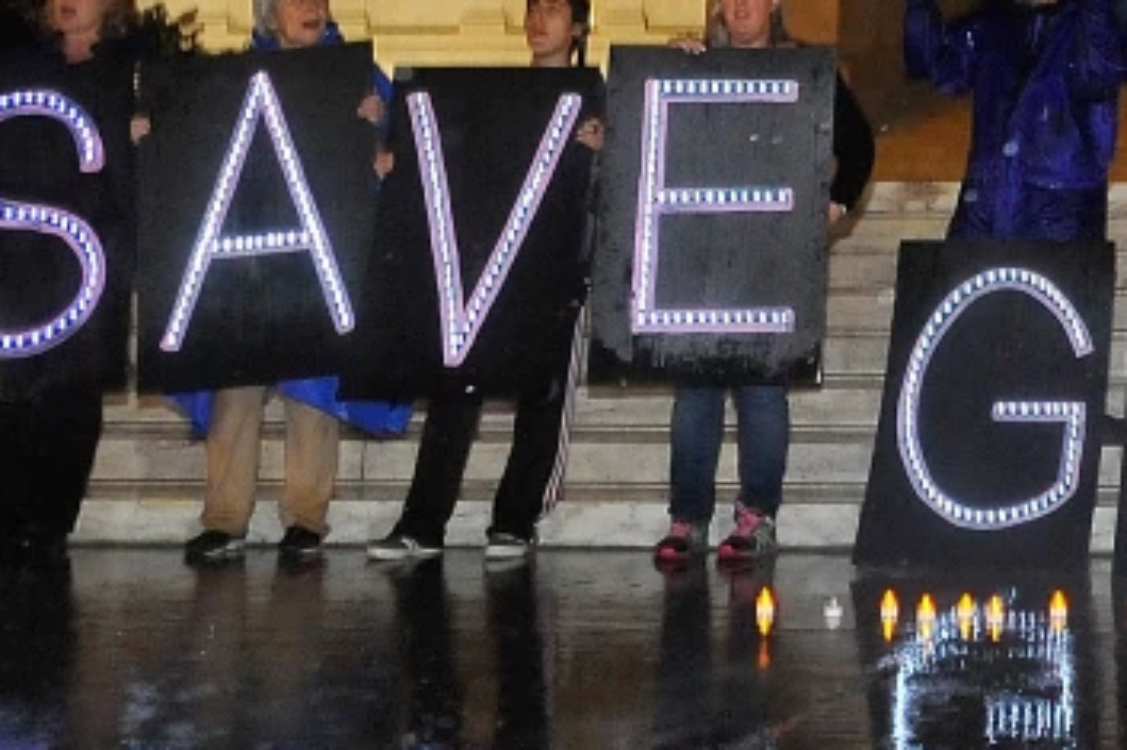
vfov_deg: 15.1
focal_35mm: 85
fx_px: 2660
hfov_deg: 21.4
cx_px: 1510
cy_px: -287
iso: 4000
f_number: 5.6
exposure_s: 1/20
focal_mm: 25
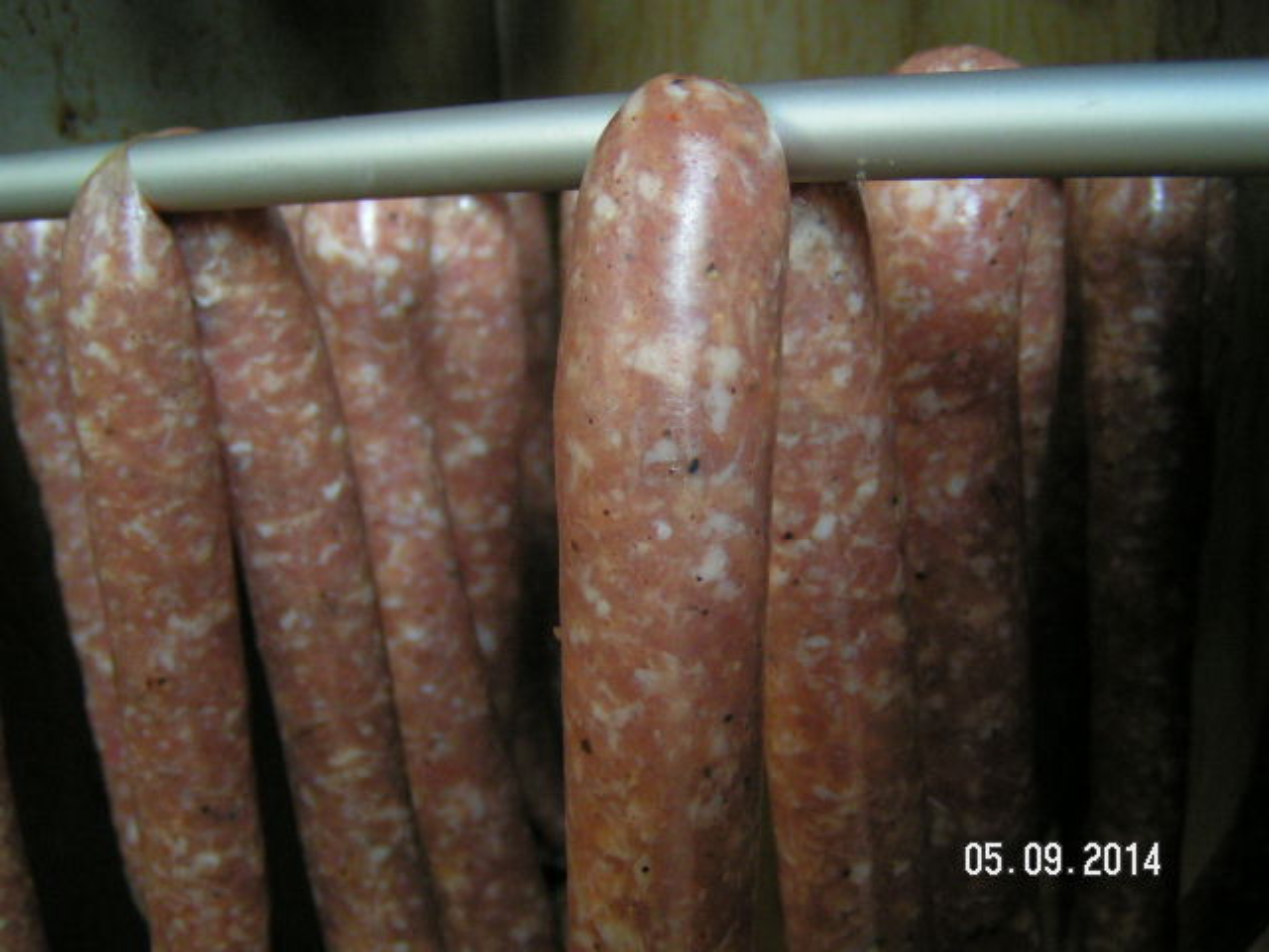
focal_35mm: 38
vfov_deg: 37.7
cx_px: 634
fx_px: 1393
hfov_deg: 49.0
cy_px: 476
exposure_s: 1/30
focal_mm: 5.8
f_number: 2.8
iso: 200
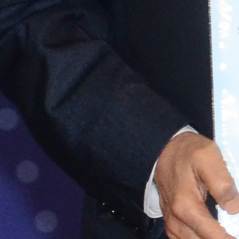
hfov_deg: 1.9
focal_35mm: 908
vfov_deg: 1.9
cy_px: 95
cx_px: 666
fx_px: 7093
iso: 1600
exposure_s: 1/125
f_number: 5.3
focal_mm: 62
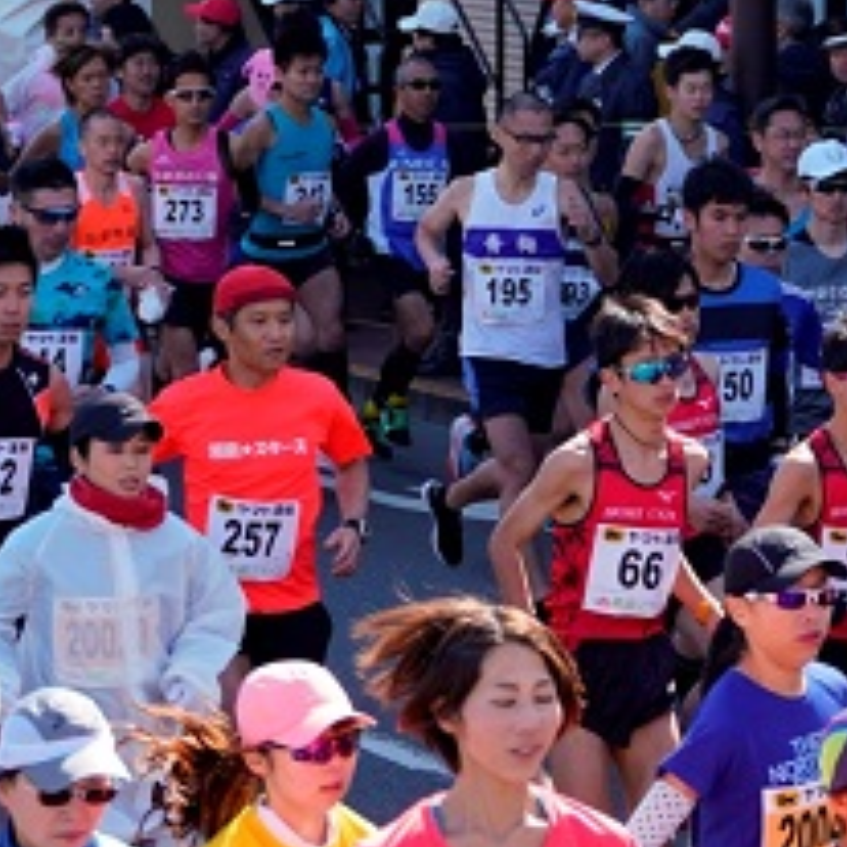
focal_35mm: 221
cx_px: 675
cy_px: -248
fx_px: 6118
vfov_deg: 7.8
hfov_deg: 7.9
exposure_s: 1/1000
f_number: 2.8
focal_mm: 42
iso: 125
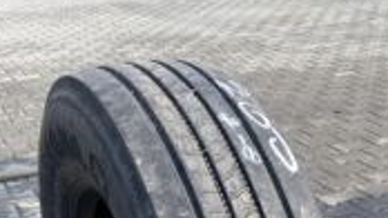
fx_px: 720
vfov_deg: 15.6
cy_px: 346
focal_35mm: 70
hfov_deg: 30.1
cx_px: 219
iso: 32
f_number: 1.8
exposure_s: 1/400
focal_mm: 4.25
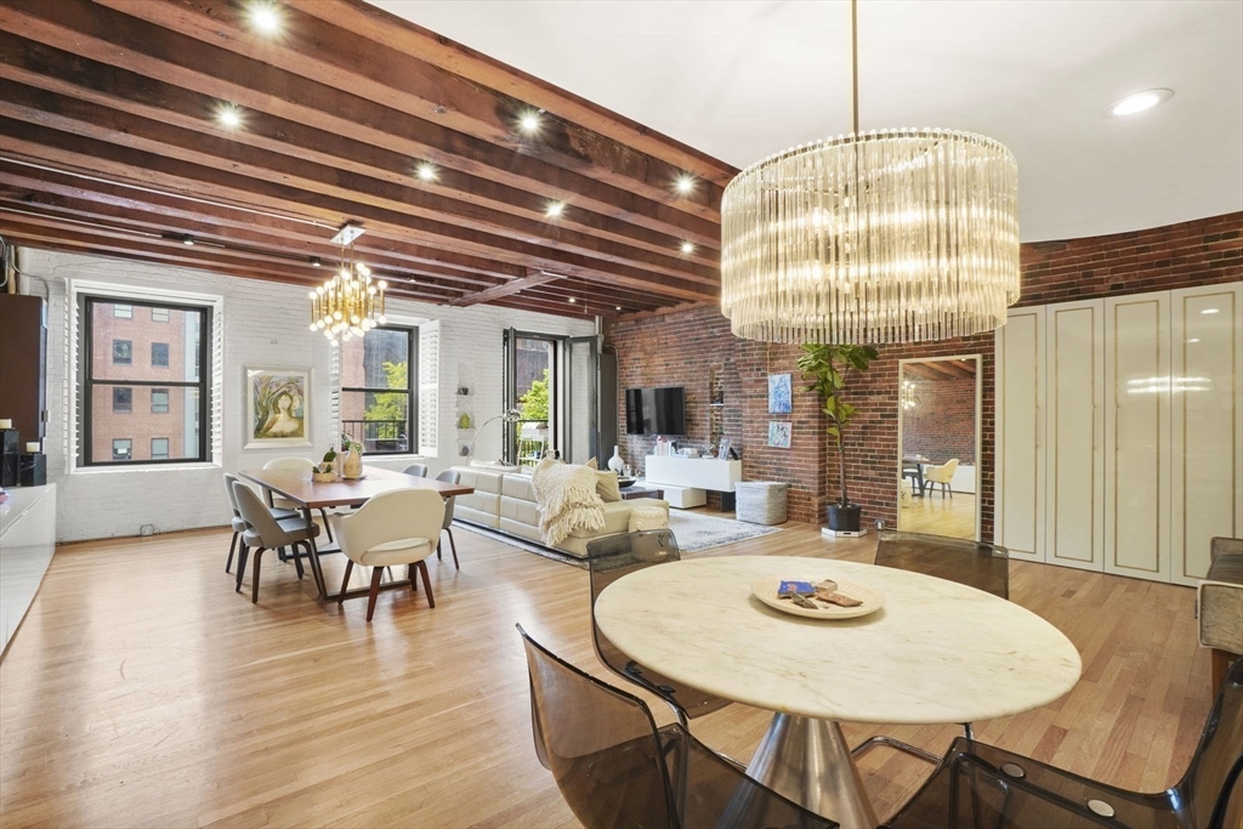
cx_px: 622
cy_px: 414
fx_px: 518
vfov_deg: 77.3
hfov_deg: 100.4
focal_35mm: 15
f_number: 9
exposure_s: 1/10
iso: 320
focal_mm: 10
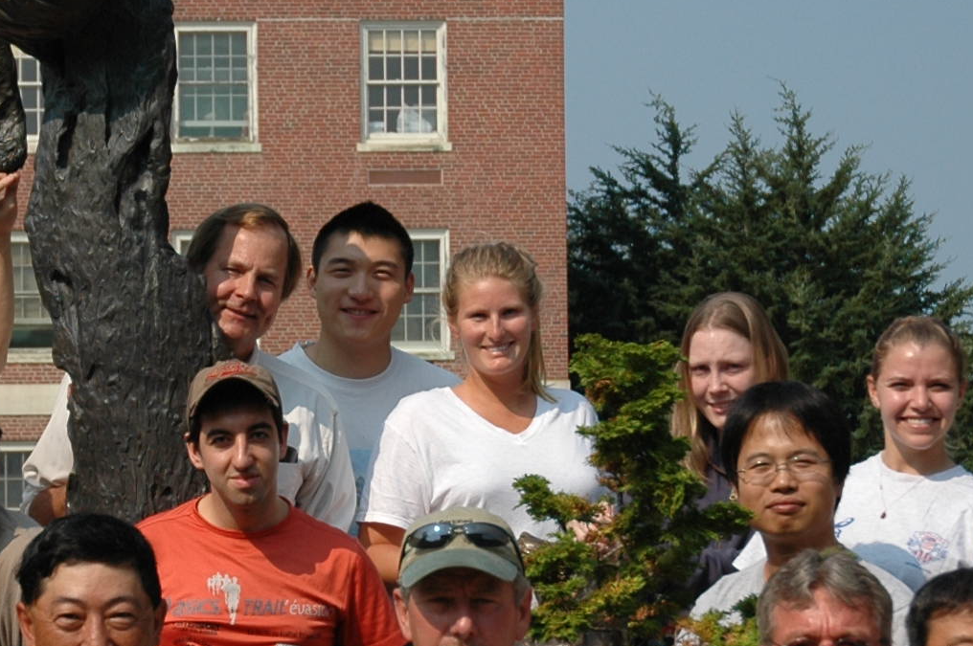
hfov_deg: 13.2
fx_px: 4198
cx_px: 340
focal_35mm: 155
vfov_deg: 8.8
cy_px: 515
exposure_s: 1/1600
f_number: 4.5
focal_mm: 35
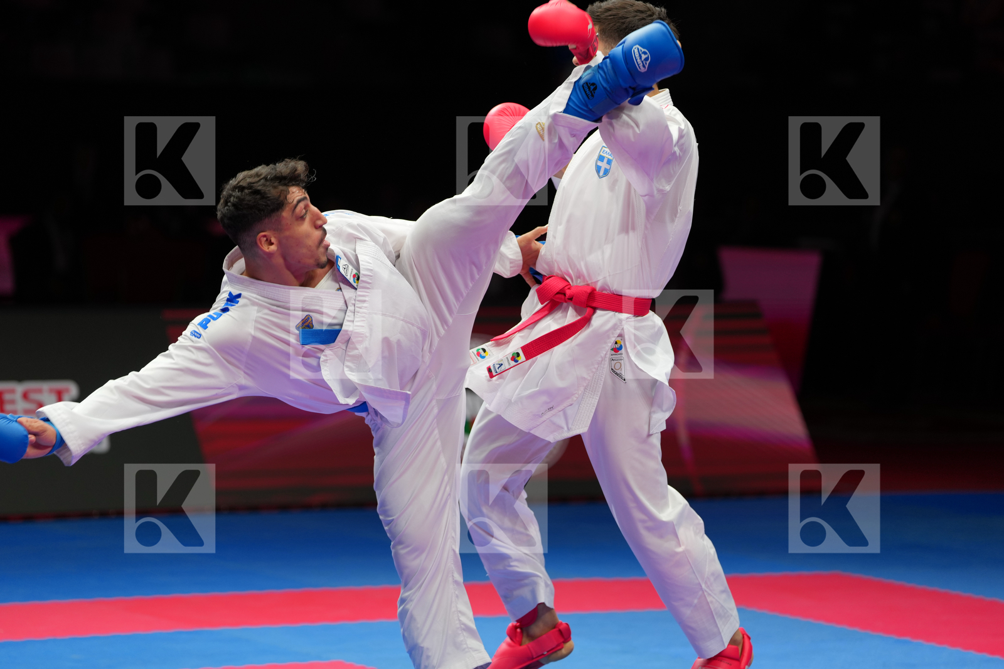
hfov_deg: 12.6
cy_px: 334
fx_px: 4545
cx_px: 502
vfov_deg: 8.4
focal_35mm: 163
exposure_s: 1/1000
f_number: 2.8
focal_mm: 163
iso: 500
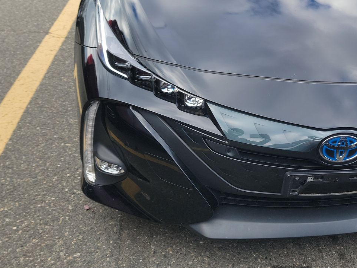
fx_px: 413
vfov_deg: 35.8
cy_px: 109
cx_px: 285
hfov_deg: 44.5
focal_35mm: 40
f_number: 1.8
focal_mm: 6.7
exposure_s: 1/155
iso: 50
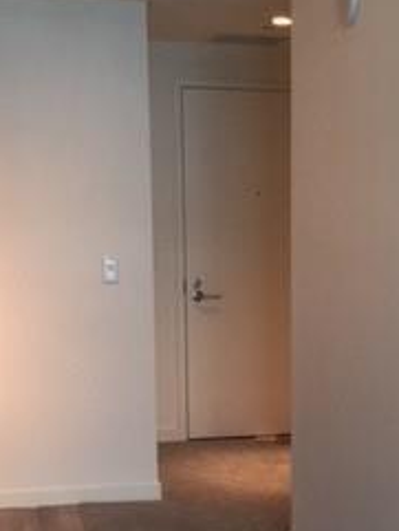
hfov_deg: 18.8
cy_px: 412
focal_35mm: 77
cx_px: 366
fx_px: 1182
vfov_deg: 25.0
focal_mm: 4.15
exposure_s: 1/30
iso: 80
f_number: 2.2
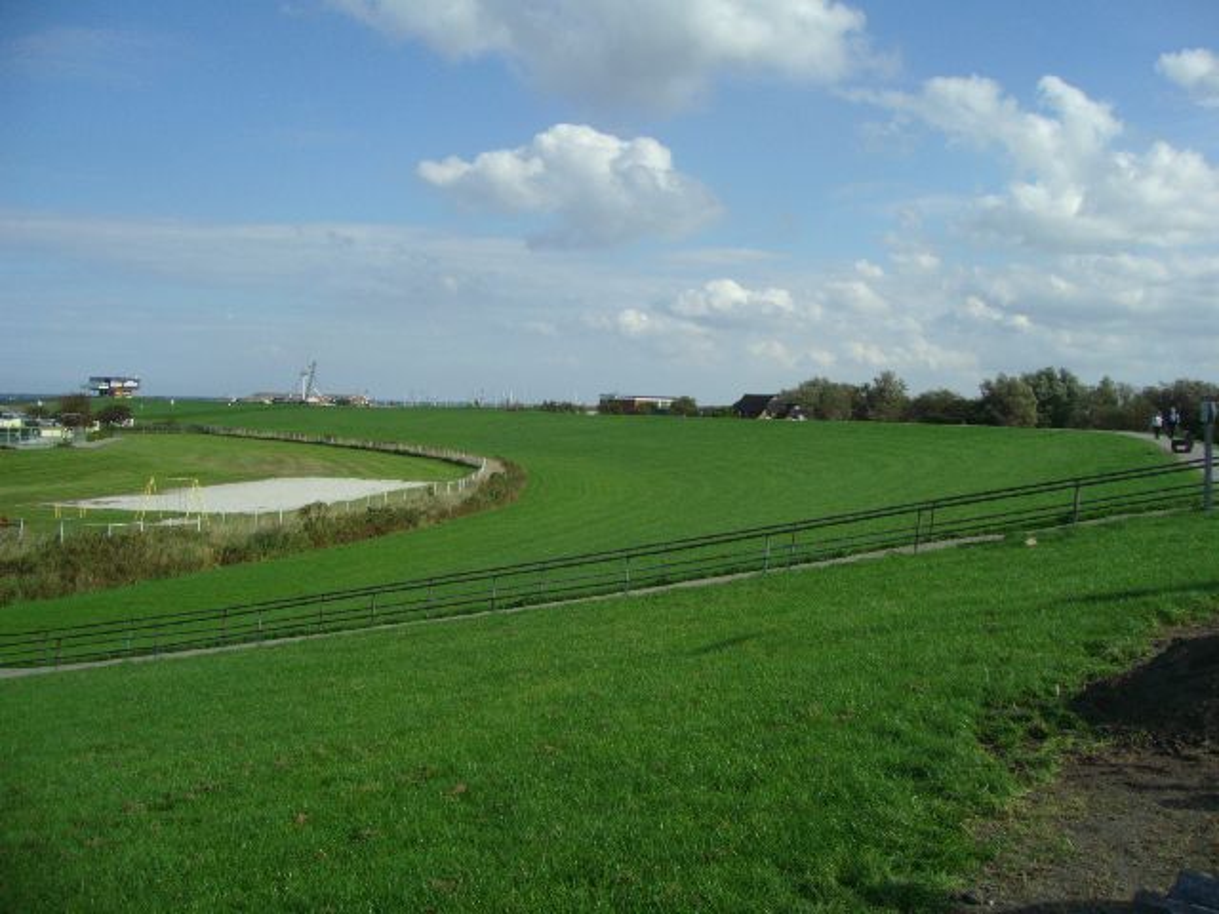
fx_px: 1233
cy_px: 457
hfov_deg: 52.6
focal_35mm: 35
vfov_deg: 40.7
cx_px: 610
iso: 64
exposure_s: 1/588
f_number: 4.8
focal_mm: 5.8
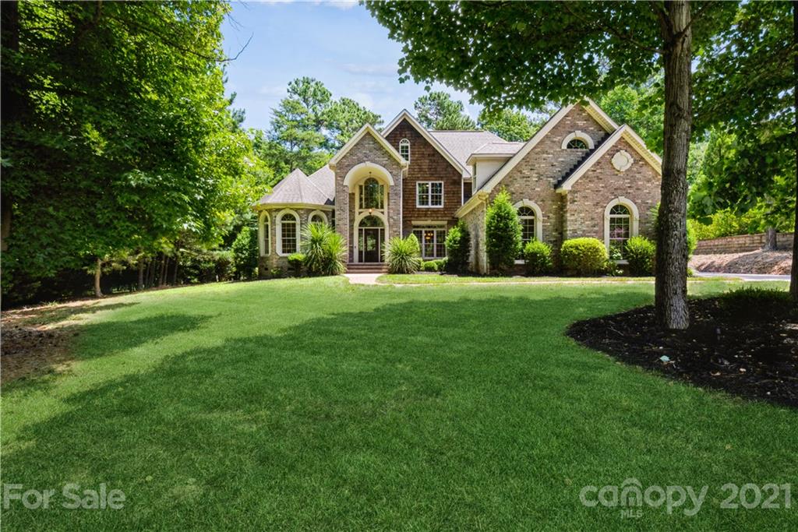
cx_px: 399
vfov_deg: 64.6
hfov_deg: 86.9
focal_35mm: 19
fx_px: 421
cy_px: 266
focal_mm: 19
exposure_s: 1/160
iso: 100
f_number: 11
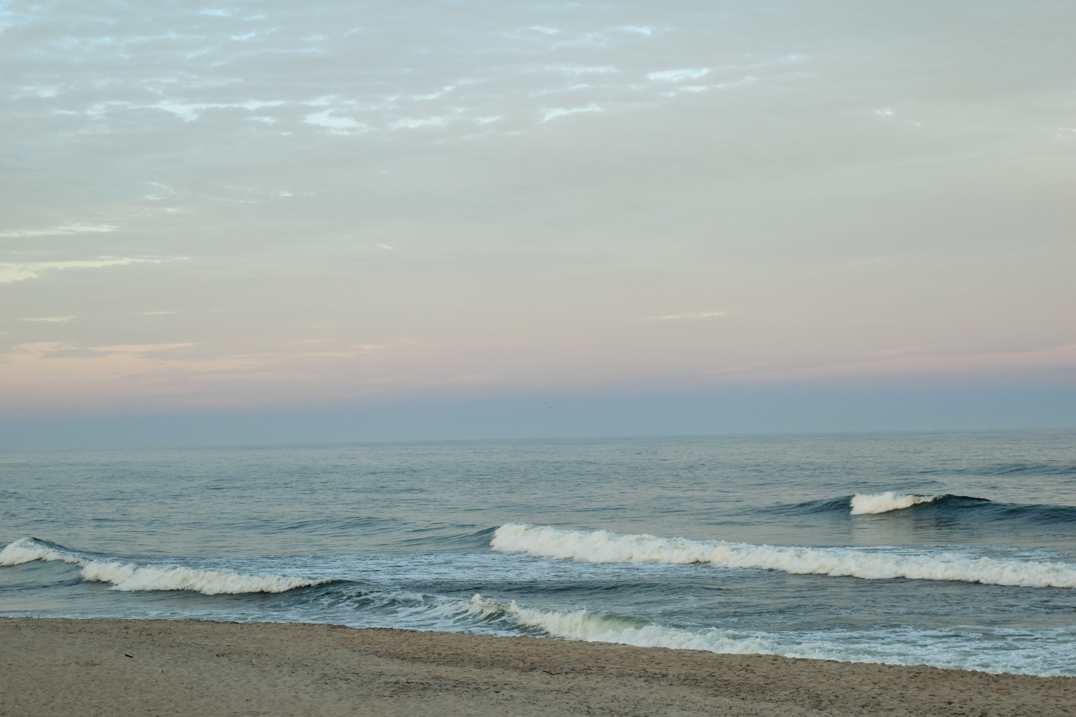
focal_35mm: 72
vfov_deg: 18.9
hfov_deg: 28.1
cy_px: 358
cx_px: 538
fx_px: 2152
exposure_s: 1/160
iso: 400
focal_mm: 48
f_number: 6.3
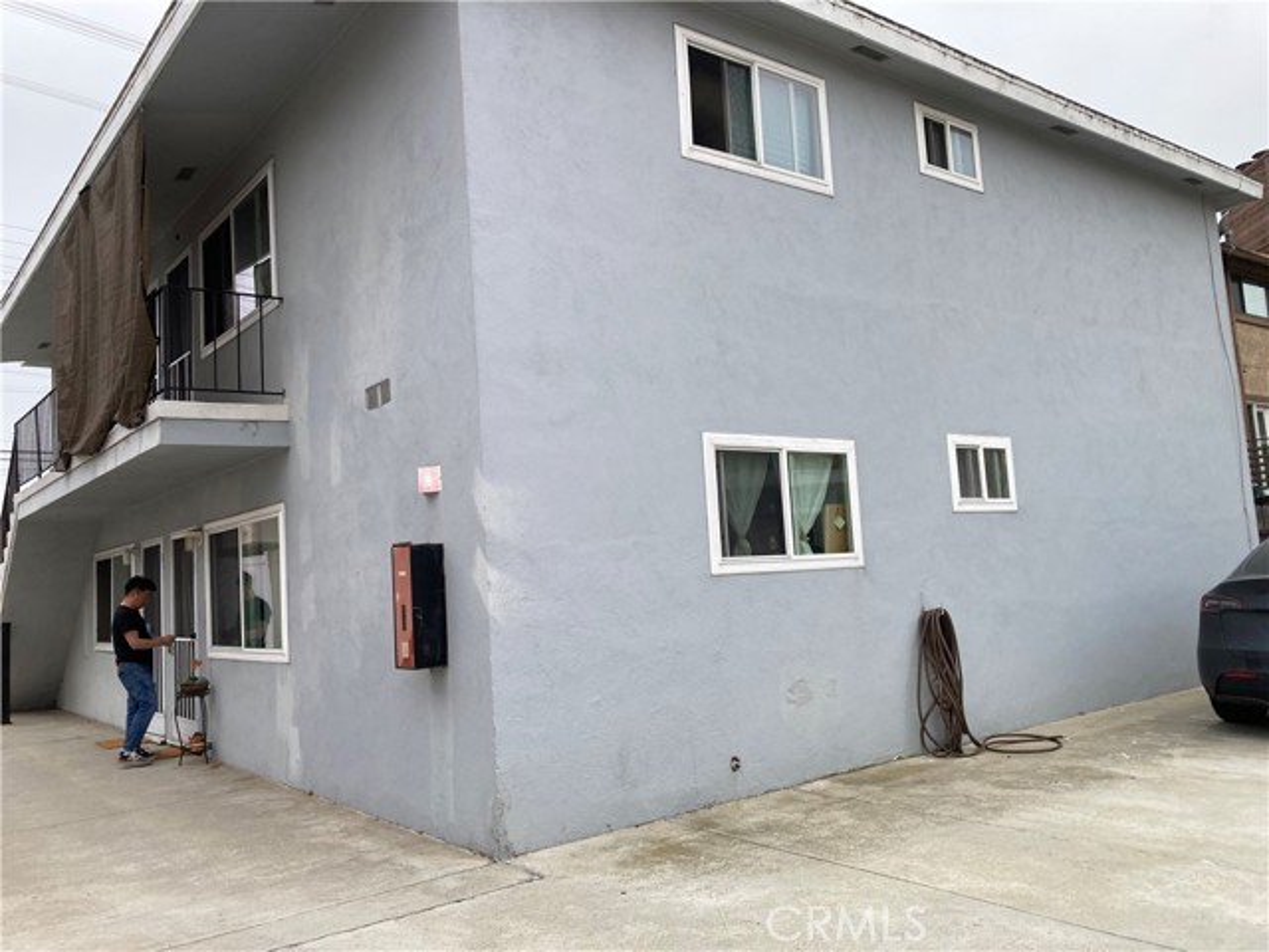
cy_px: 476
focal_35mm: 28
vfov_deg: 49.7
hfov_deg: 63.4
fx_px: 1026
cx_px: 634
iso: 20
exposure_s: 1/934
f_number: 1.8
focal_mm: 3.99
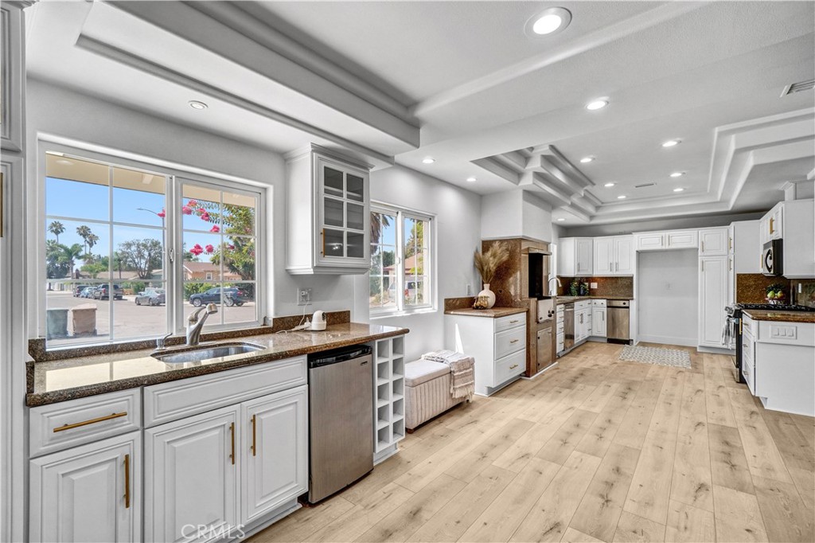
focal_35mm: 15
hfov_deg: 100.4
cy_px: 272
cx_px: 408
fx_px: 339
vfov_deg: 77.3
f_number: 11
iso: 400
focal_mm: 10
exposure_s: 1/25
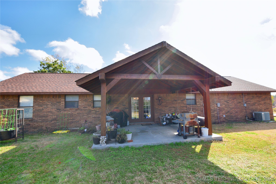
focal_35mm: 16
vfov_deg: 72.0
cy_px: 92
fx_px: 126
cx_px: 138
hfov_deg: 95.0
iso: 400
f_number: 10
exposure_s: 1/250
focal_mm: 11
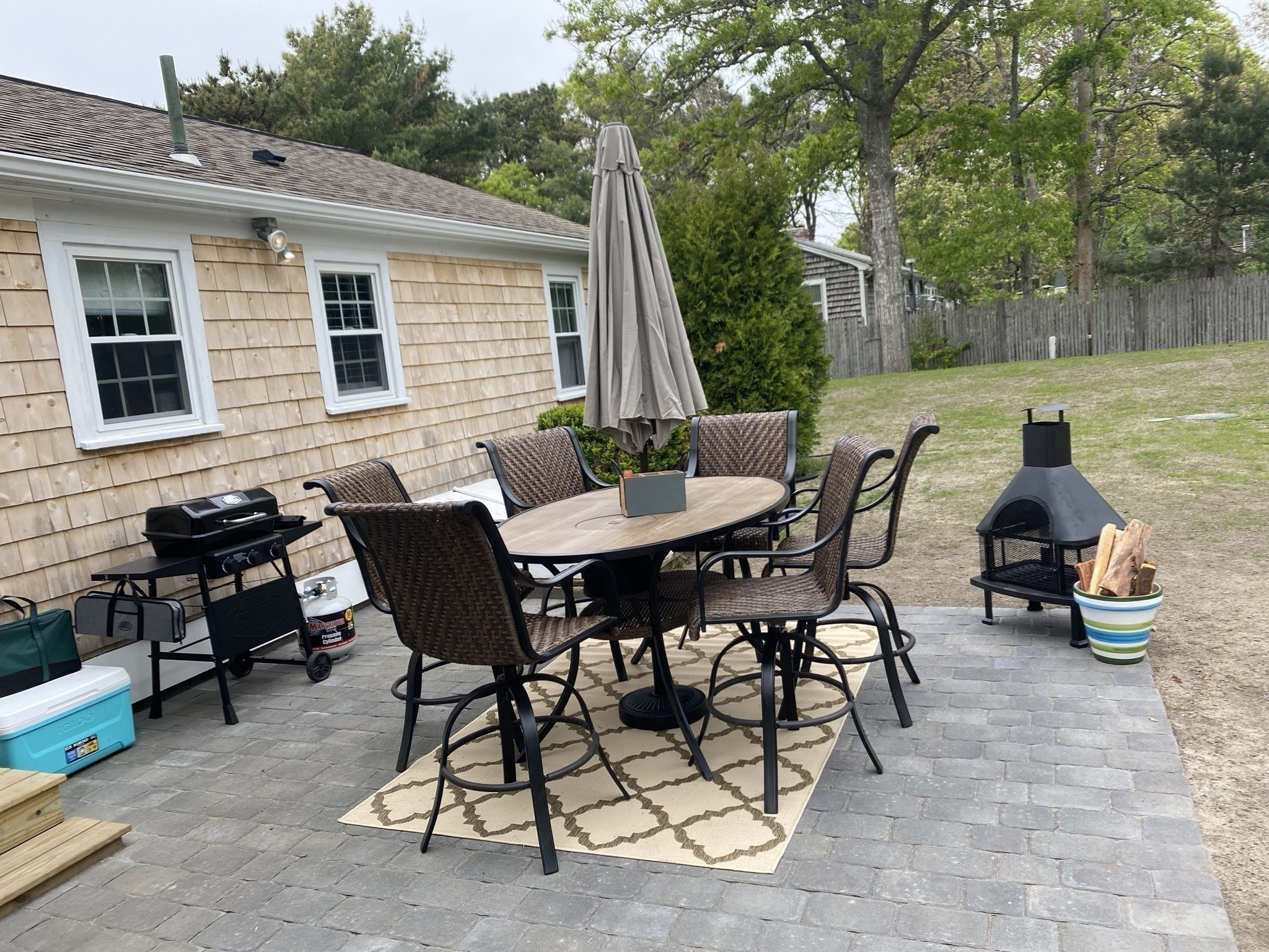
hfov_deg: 67.3
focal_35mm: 26
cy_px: 476
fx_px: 953
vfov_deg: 53.1
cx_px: 634
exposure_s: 1/323
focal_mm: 4.25
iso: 32
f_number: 1.8
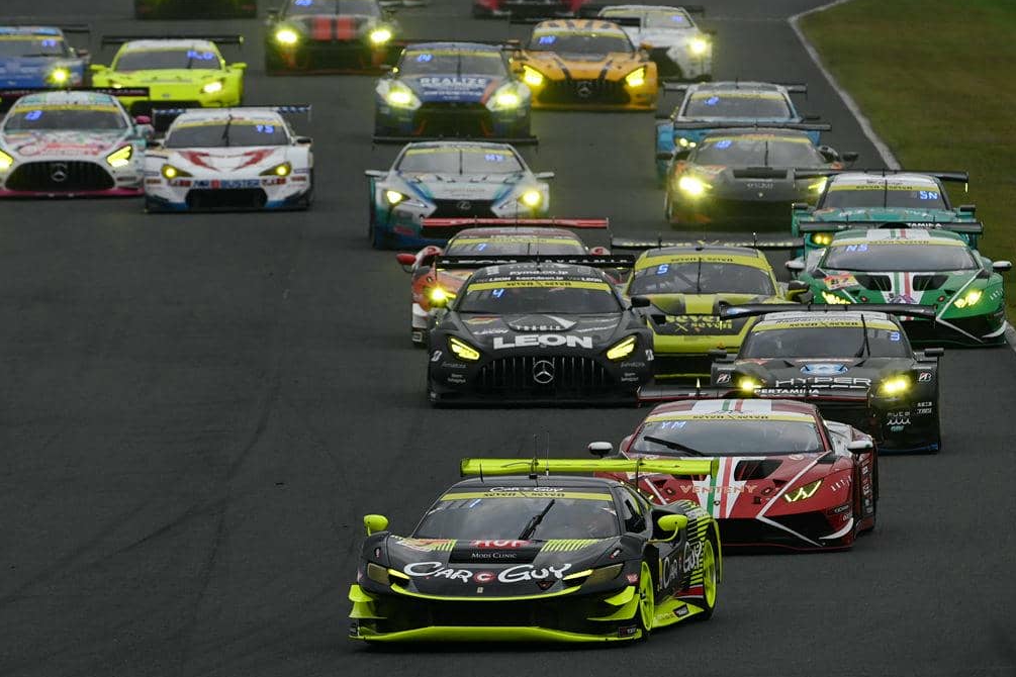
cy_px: 282
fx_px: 17976
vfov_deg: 2.2
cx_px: 452
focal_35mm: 637
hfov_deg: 3.2
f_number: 11
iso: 200
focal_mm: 500
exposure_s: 1/750
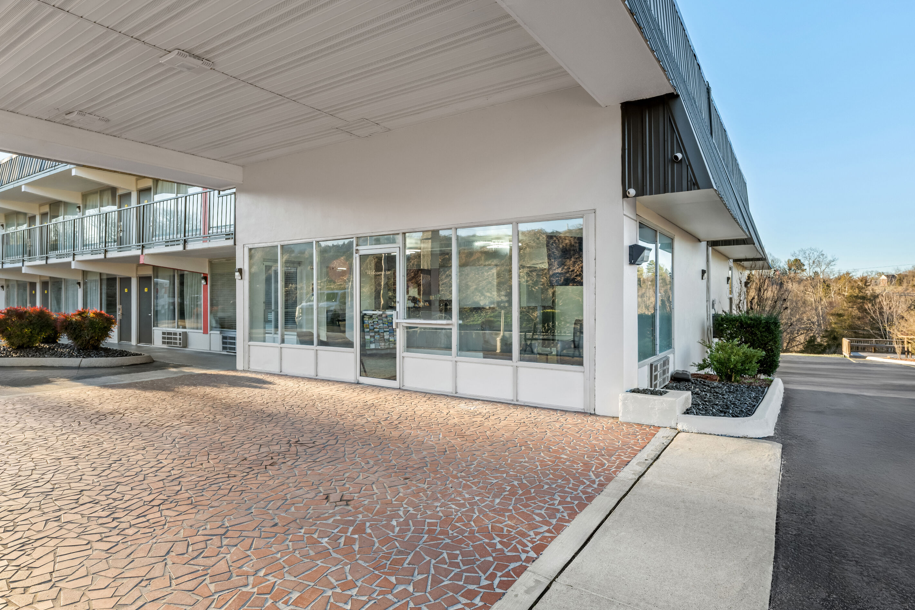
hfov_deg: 90.0
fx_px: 457
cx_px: 458
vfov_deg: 67.4
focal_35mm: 18
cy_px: 291
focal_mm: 17
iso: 250
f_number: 8
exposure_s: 1/60
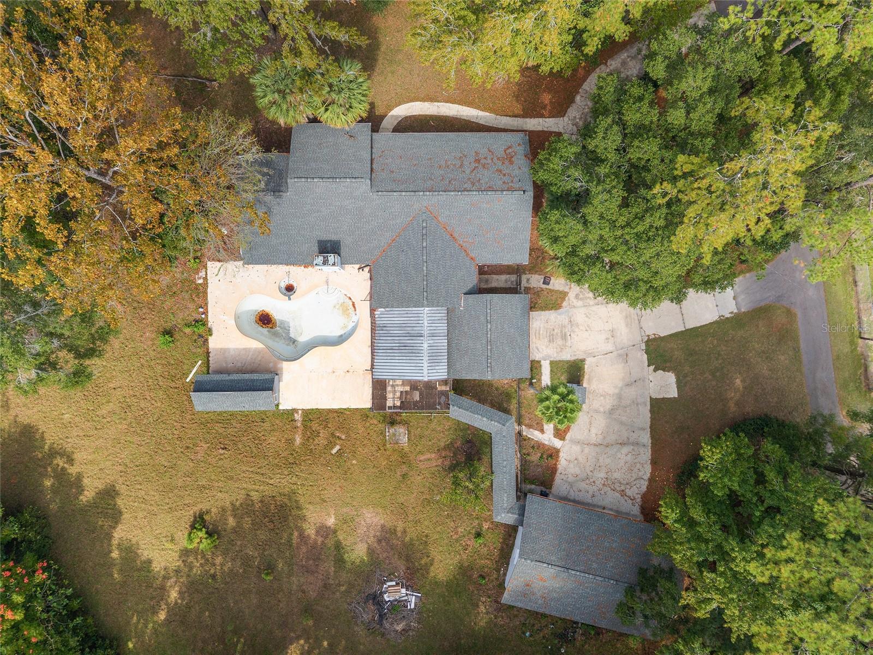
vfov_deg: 56.8
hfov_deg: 71.6
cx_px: 436
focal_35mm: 24
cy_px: 328
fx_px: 605
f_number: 1.8
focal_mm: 8.67
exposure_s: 1/1600
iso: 300
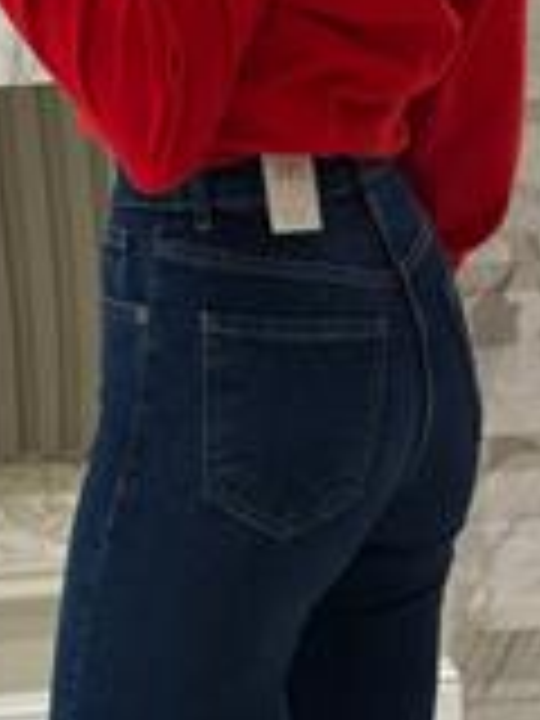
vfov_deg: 16.0
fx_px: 2496
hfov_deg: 12.3
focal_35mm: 120
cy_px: 765
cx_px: 320
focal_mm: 6.76
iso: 320
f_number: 1.78
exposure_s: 1/100
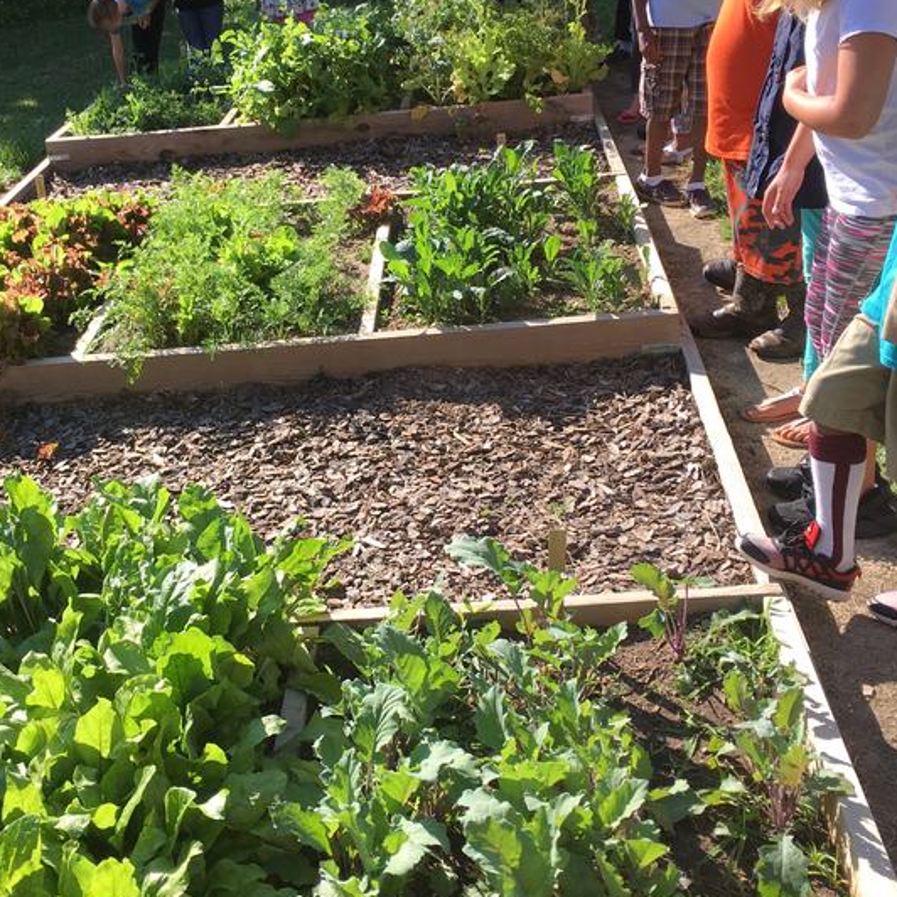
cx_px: 345
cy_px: 418
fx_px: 1319
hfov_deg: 37.4
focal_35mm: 45
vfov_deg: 37.5
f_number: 2.2
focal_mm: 4.15
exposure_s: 1/668
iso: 25
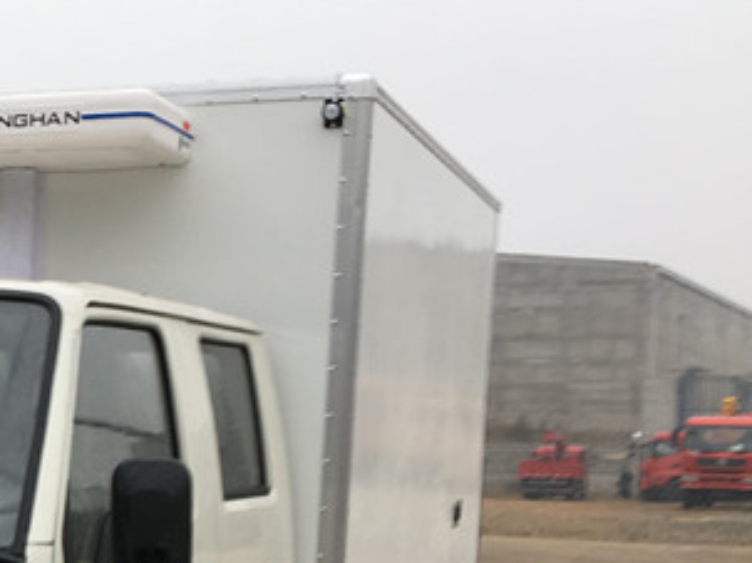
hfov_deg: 21.7
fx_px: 1802
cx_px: -176
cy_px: 569
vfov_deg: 17.3
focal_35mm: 83
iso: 25
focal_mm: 4.15
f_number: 2.2
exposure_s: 1/133
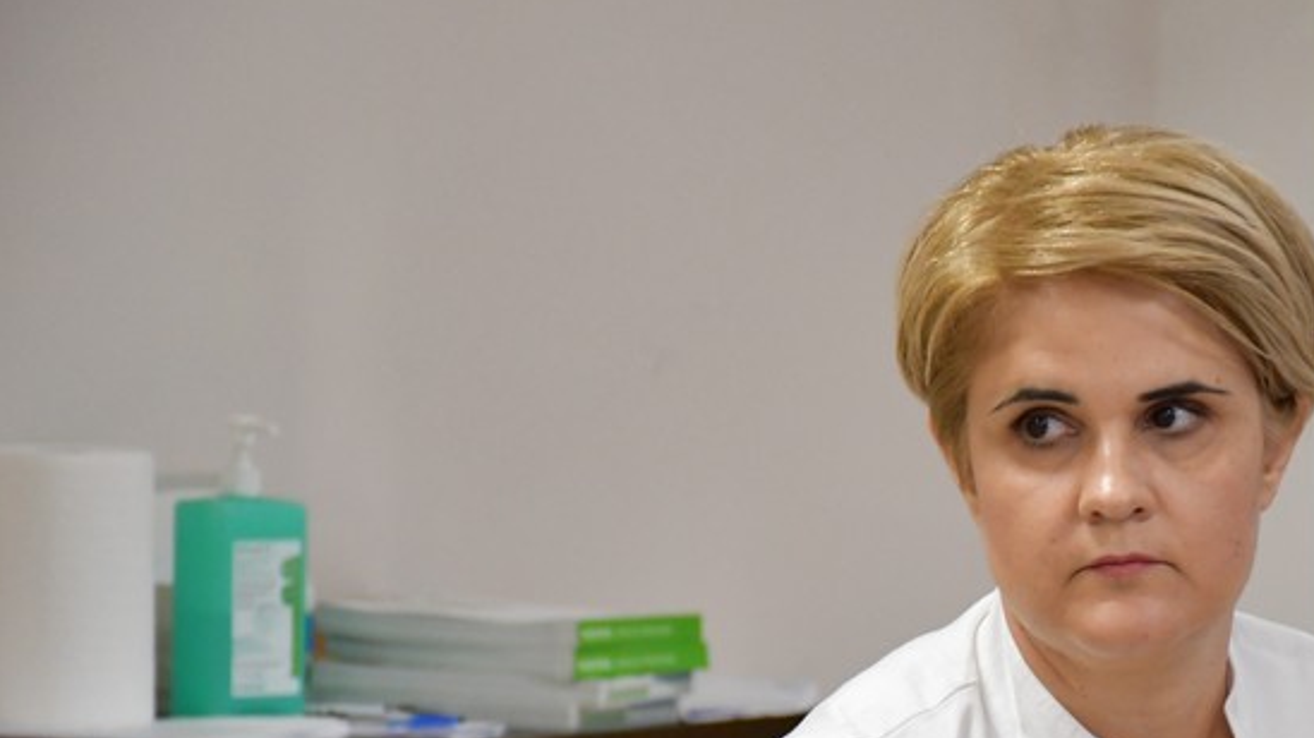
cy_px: 727
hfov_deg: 7.7
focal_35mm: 278
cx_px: 1187
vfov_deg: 4.4
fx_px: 9684
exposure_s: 1/160
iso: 3200
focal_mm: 95
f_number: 5.3
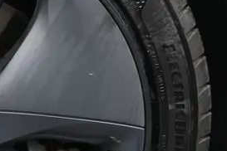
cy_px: 102
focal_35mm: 141
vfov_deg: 9.7
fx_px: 888
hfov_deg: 14.0
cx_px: -74
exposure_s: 1/125
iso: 640
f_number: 4.2
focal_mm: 25
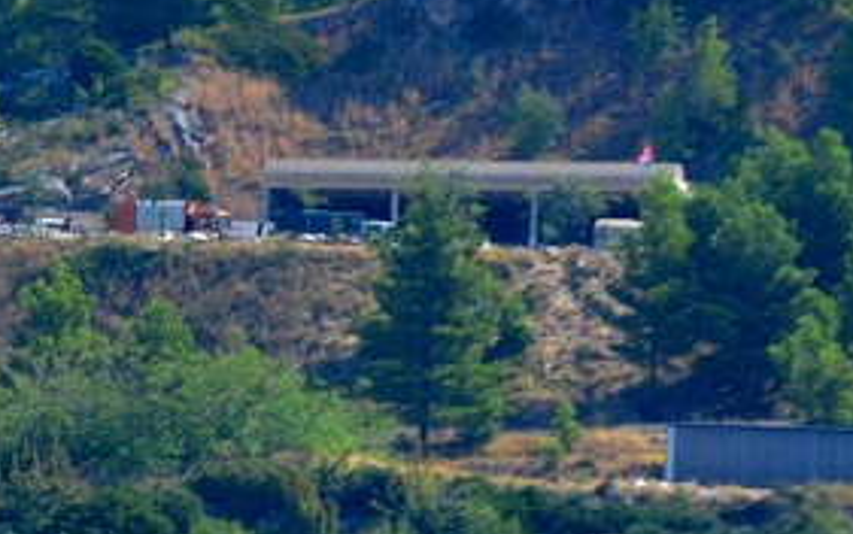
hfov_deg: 2.9
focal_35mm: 731
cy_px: 784
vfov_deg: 1.8
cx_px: -342
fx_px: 16999
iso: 1800
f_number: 4.8
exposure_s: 1/8000
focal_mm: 135
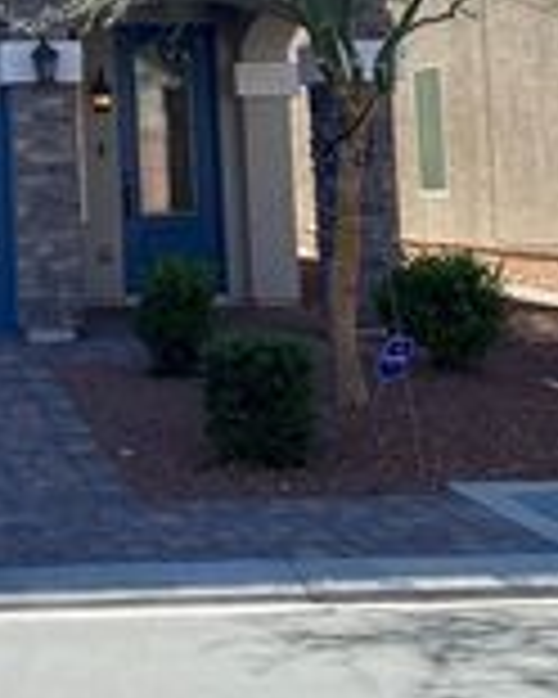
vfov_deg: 22.0
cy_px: -70
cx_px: -153
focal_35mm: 82
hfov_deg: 17.6
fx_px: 1693
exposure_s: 1/1808
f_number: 1.8
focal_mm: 4.25
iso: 32
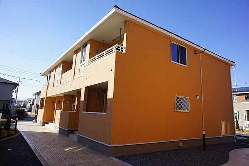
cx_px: 124
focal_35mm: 24
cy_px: 83
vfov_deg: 53.1
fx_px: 166
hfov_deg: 73.8
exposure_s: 1/160
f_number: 11
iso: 200
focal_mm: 16
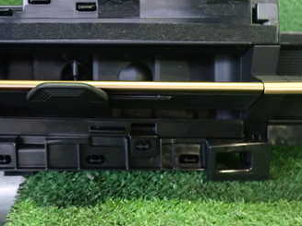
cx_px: 114
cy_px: 65
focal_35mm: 55
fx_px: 480
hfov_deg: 34.8
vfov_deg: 26.3
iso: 800
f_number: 2.3
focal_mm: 5.4
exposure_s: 1/20
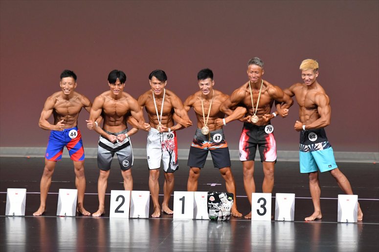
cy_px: 126
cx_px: 190
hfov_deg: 8.6
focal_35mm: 240
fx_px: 2525
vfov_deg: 5.7
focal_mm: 160
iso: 4000
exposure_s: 1/400
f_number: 5.6
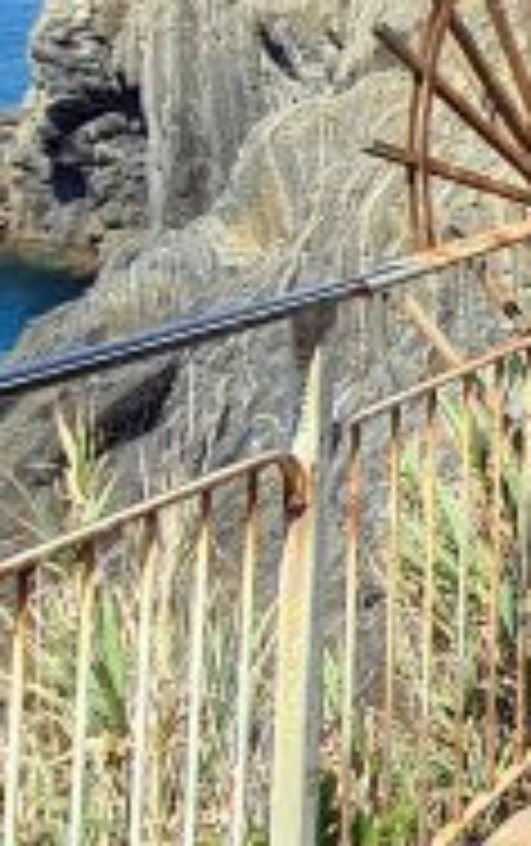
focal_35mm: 75
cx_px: 1242
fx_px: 1731
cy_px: -90
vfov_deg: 25.4
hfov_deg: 13.3
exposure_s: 1/1556
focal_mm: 2.2
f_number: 2.2
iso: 64
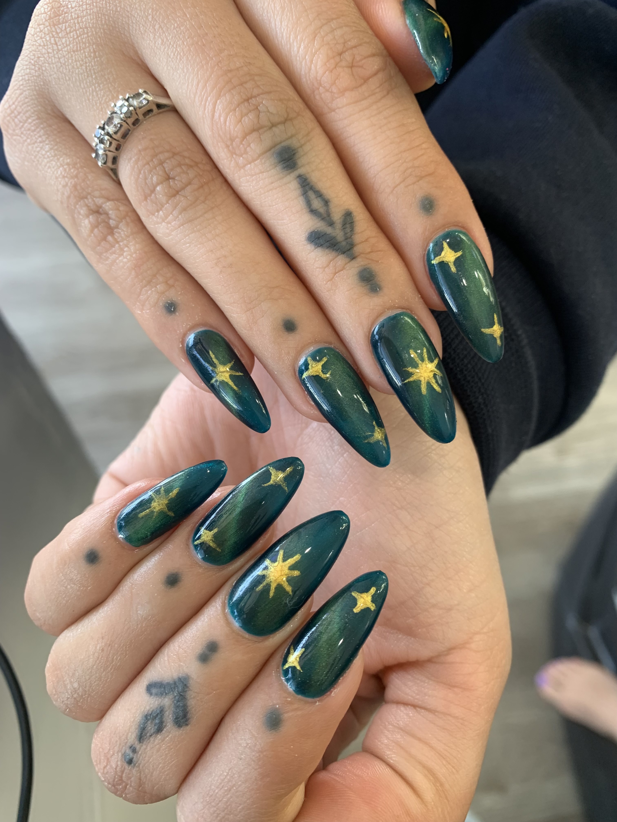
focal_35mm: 26
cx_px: 308
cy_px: 411
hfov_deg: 53.1
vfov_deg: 67.3
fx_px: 618
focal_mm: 4.25
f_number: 1.8
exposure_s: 1/120
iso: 64
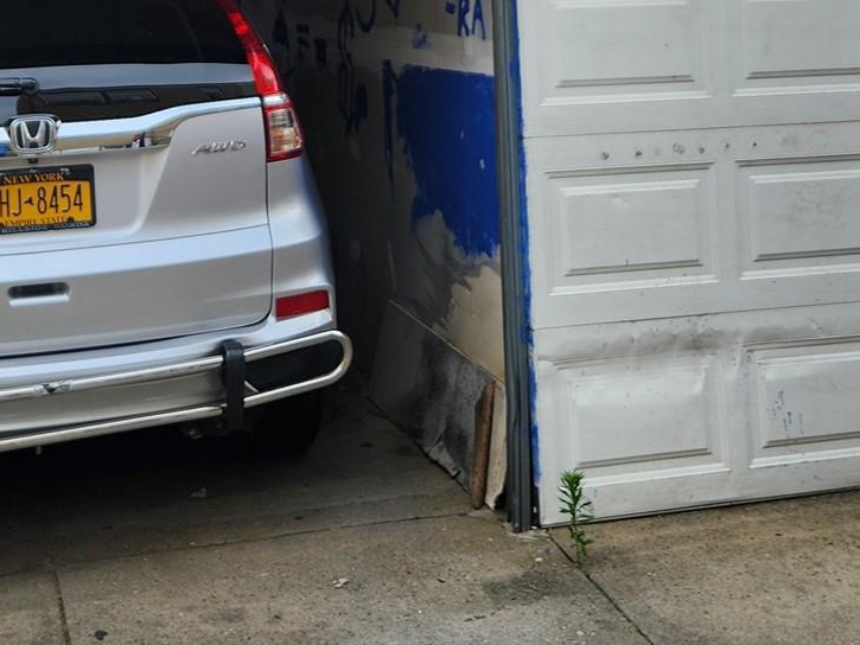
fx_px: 1615
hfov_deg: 29.8
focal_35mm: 65
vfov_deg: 21.2
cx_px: 358
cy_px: -102
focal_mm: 5.4
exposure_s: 1/225
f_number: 1.8
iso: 20
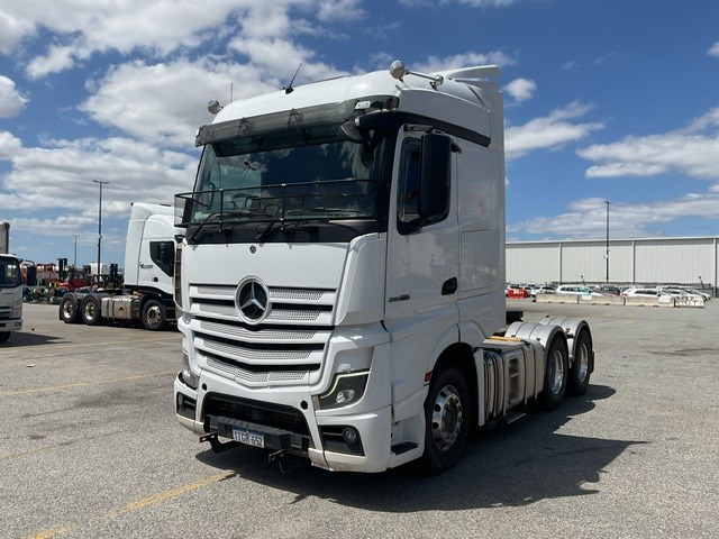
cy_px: 270
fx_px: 602
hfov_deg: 61.7
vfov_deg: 48.2
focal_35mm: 29
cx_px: 360
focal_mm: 3
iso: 16
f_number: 1.8
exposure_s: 1/3534
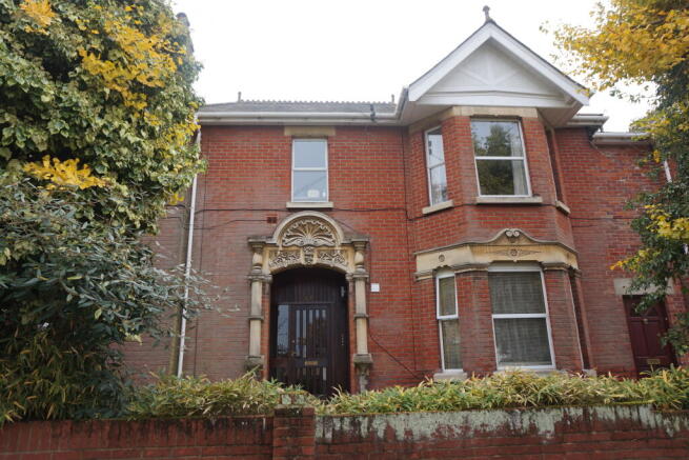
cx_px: 344
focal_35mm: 24
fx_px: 459
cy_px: 230
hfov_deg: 73.7
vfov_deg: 53.2
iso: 100
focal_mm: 16
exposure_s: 1/80
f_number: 4.5
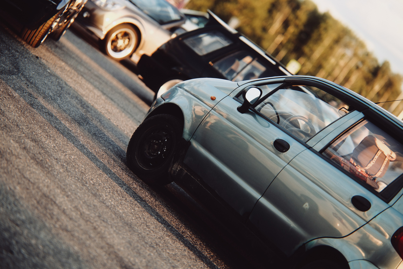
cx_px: 202
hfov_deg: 18.1
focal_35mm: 113
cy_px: 134
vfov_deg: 12.1
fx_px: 1265
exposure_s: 1/1250
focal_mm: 75
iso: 320
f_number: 1.4
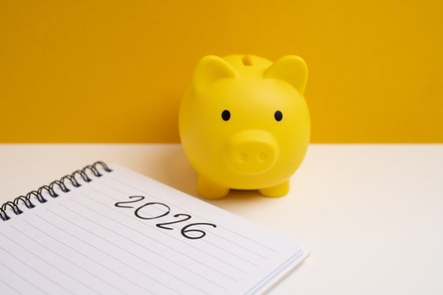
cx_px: 222
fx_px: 652
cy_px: 148
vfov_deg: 25.5
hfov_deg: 37.5
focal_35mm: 53
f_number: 4
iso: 160
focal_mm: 35
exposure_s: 1/60
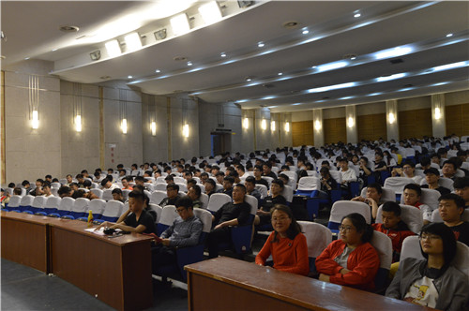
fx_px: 351
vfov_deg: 47.8
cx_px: 234
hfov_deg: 67.4
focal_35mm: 27
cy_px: 156
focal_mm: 18
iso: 1600
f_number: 7.1
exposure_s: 1/50
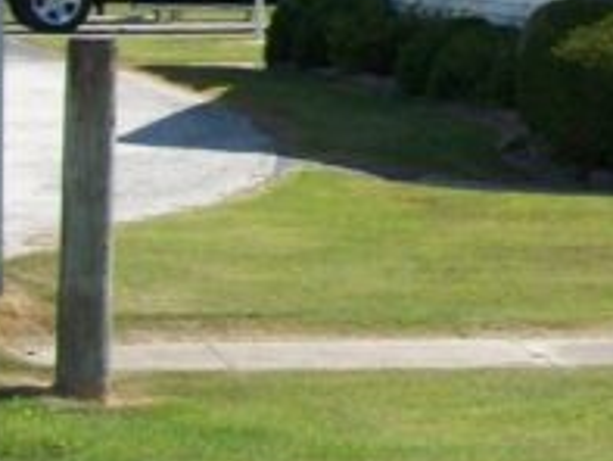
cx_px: 1148
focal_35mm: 183
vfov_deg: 8.0
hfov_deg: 10.1
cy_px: -165
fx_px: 3243
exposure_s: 1/356
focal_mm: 7.6
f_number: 5.4
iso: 80
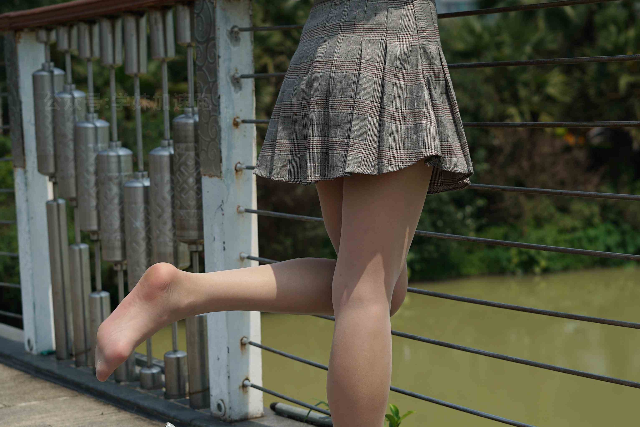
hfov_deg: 29.2
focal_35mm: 69
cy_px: 284
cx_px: 312
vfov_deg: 19.7
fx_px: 1227
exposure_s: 1/2000
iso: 100
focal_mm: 50
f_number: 4
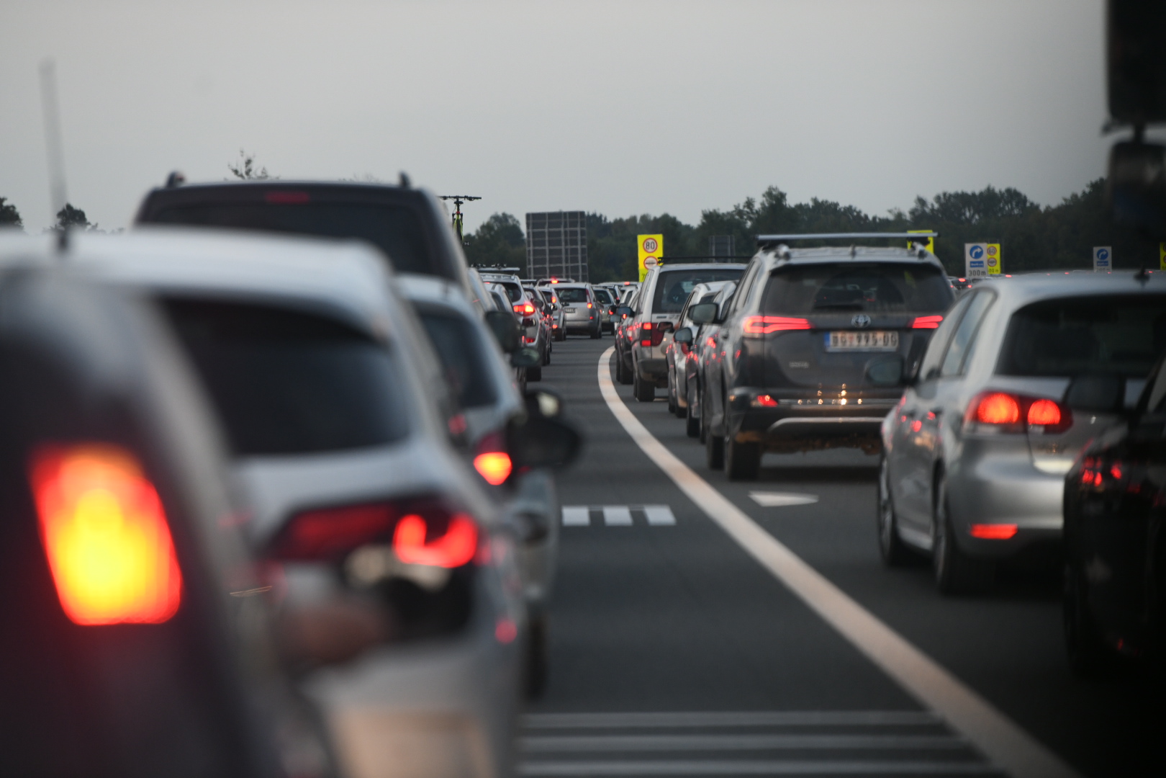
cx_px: 583
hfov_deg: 11.4
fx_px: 5830
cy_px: 389
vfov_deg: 7.6
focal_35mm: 180
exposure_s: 1/320
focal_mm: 180
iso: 1000
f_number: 4
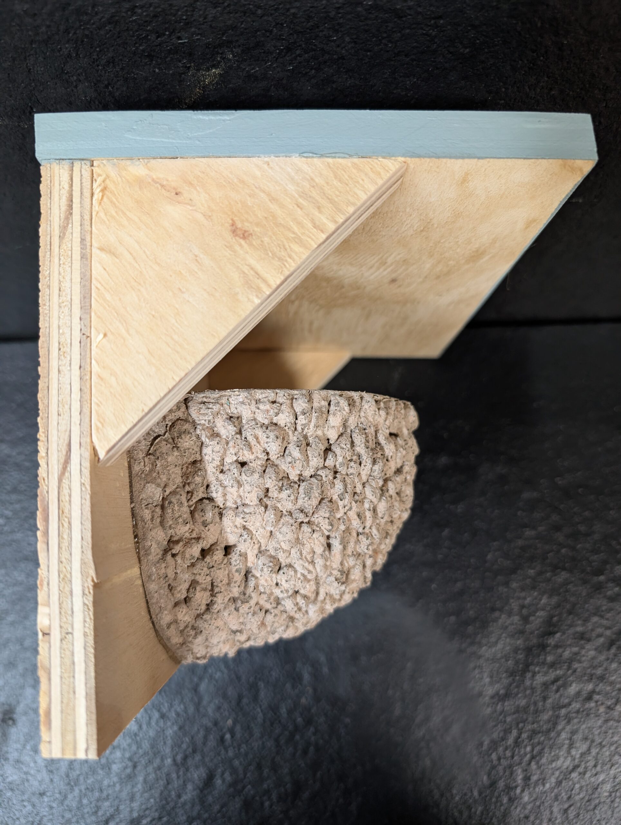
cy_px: 412
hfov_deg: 56.9
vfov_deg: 71.5
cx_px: 310
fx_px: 573
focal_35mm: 24
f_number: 1.68
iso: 485
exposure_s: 1/116
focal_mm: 6.9
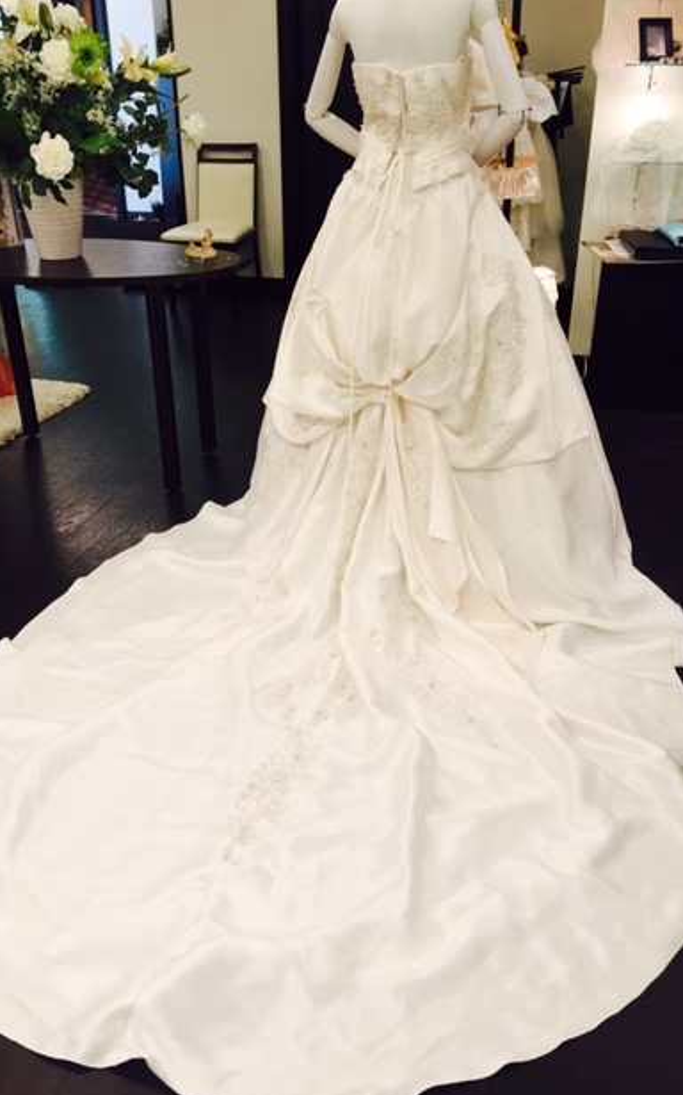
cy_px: 538
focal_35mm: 32
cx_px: 299
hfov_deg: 39.3
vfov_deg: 59.7
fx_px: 954
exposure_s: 1/30
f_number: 2.2
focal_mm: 4.15
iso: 50
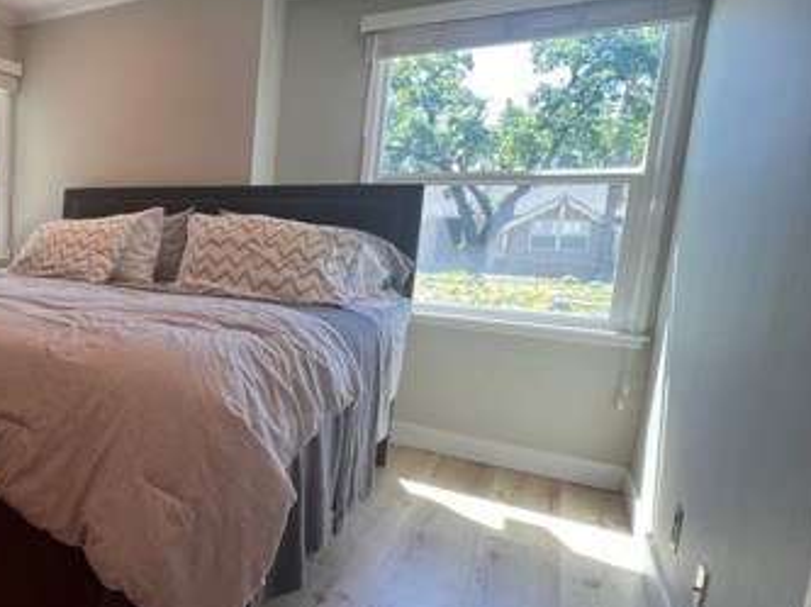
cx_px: 46
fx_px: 585
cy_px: 311
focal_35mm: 25
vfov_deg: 54.8
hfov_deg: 57.1
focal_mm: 1.57
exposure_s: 1/120
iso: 100
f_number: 1.8
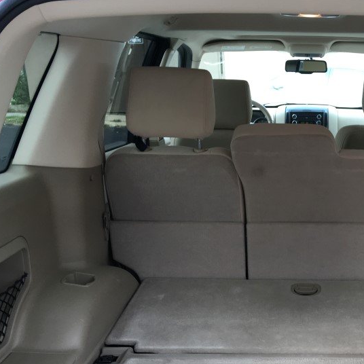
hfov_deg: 33.1
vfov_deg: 34.4
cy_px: 238
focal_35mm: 49
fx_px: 583
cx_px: 318
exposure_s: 1/120
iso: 40
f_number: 2.2
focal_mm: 4.15
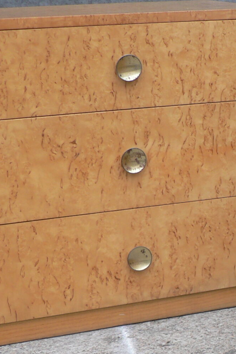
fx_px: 943
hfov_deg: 13.5
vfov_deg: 21.2
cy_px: 238
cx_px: 347
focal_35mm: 96
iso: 80
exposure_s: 1/40
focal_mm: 6
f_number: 2.8
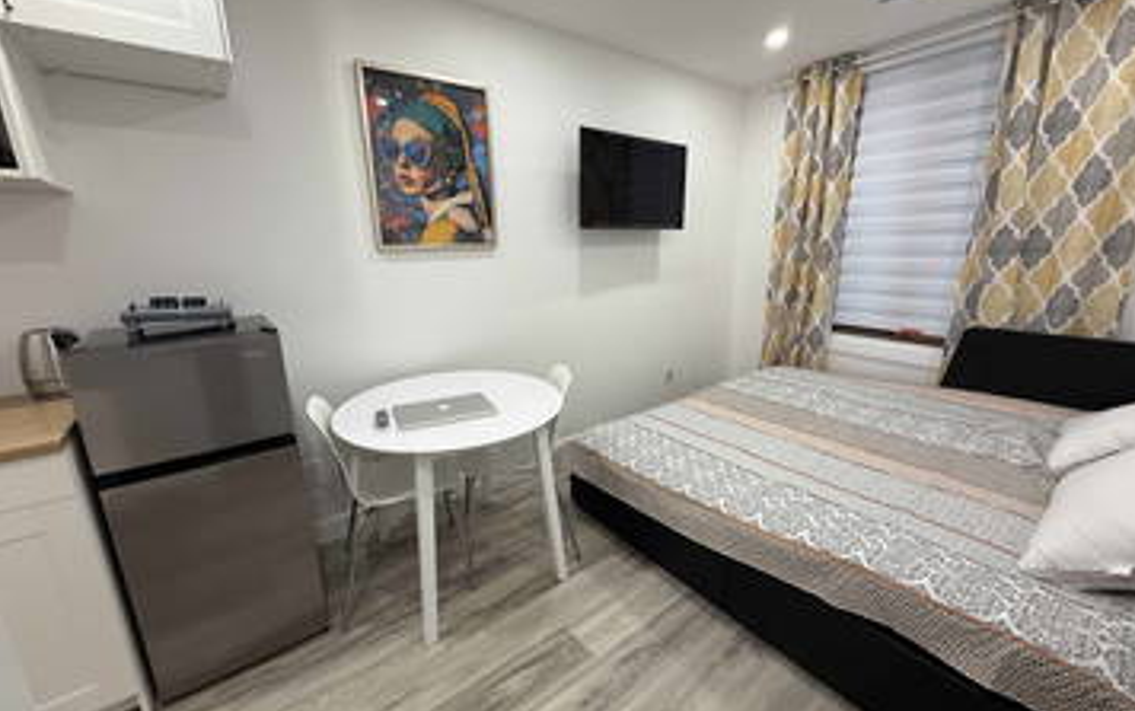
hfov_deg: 101.4
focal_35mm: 15
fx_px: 464
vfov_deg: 74.9
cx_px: 571
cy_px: 357
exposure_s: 1/120
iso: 200
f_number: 2.2
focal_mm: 2.22
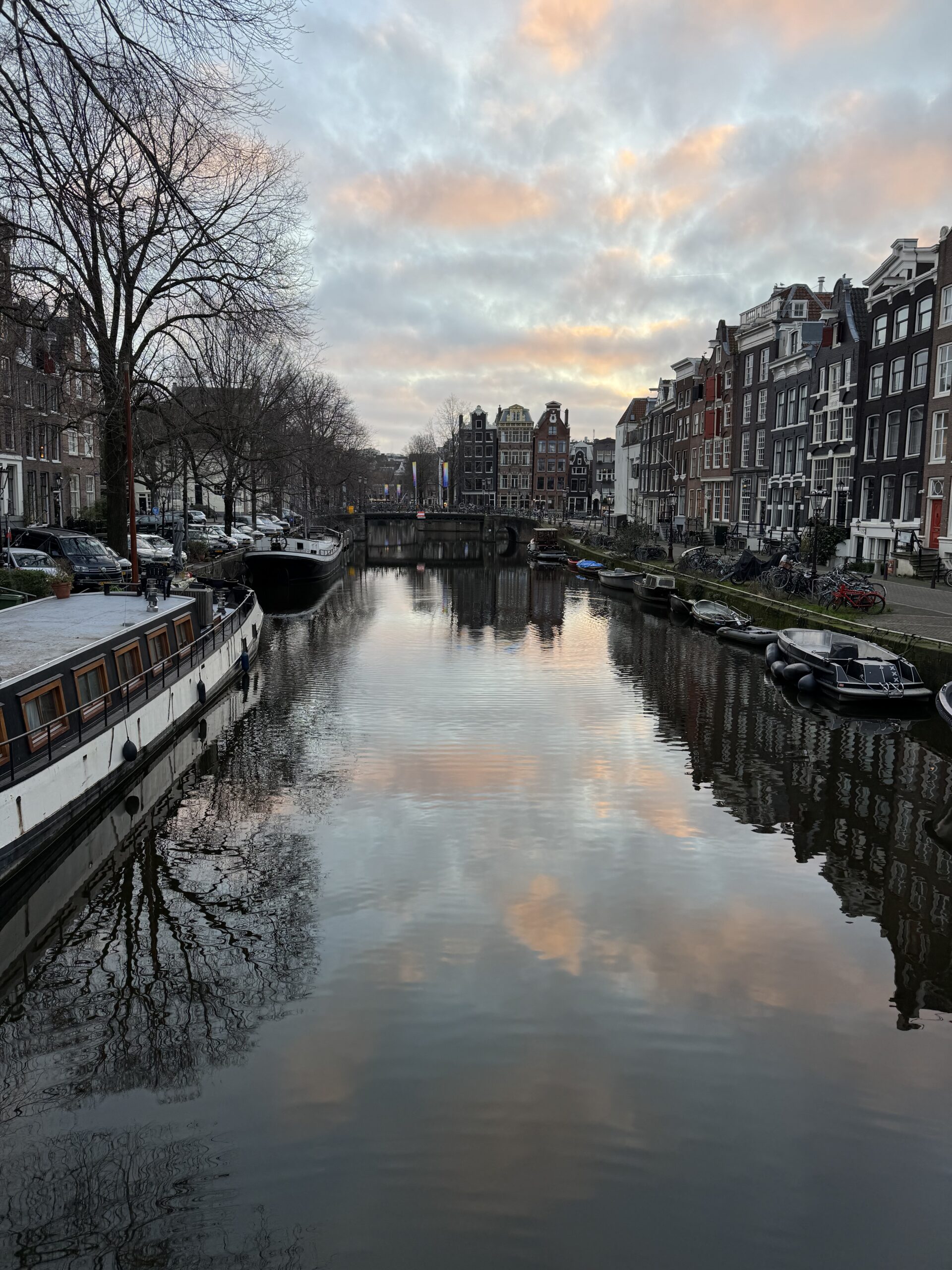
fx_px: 880
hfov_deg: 56.8
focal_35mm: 24
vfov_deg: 71.6
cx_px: 476
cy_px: 635
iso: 64
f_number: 1.78
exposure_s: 1/275
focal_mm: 6.76
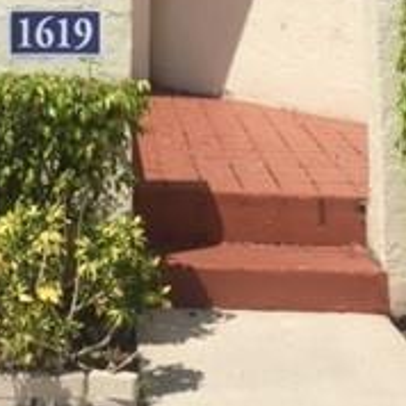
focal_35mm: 92
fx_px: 1221
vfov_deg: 17.0
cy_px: -214
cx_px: 80
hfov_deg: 18.7
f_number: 2.2
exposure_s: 1/3597
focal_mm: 4.15
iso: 32
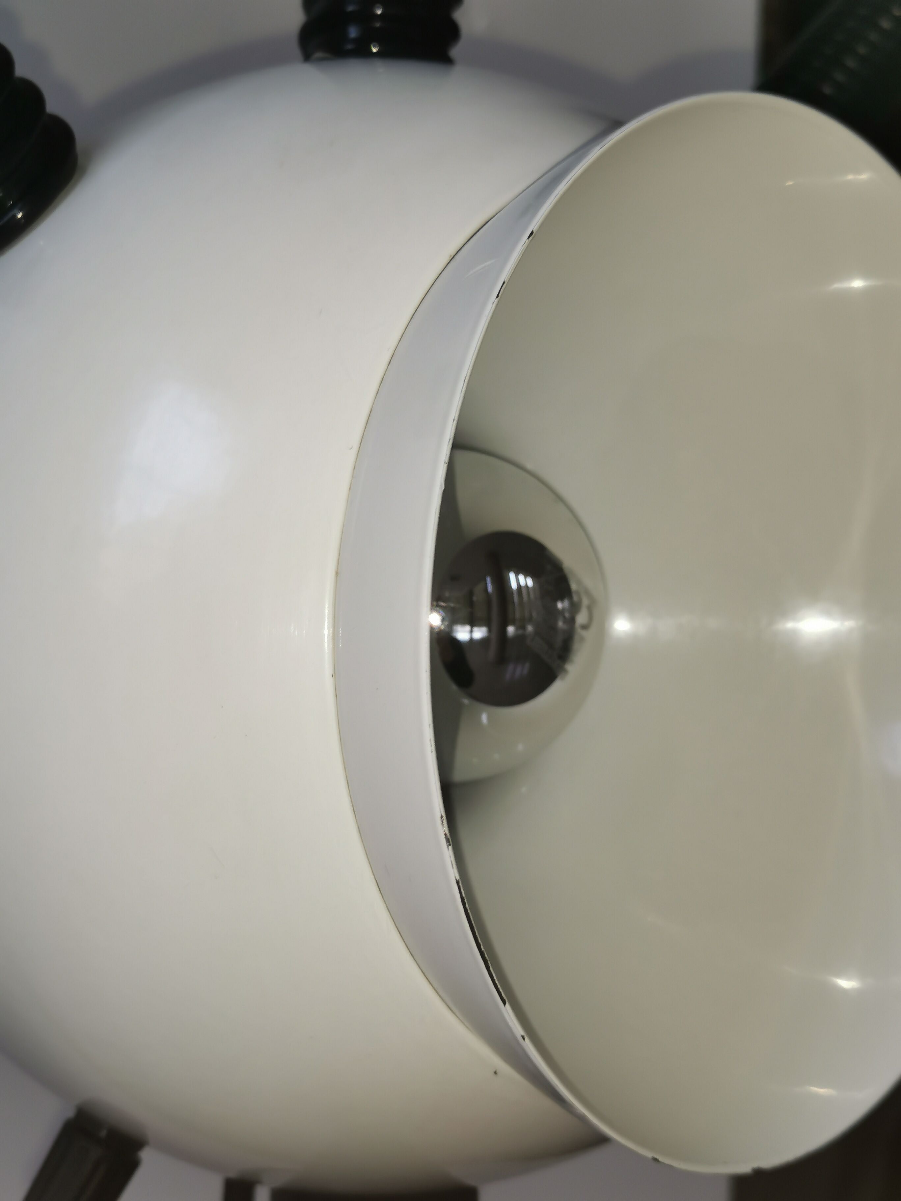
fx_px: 1701
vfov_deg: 38.9
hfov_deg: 29.7
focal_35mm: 49
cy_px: 600
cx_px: 450
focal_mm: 5.58
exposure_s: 1/50
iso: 100
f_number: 1.8
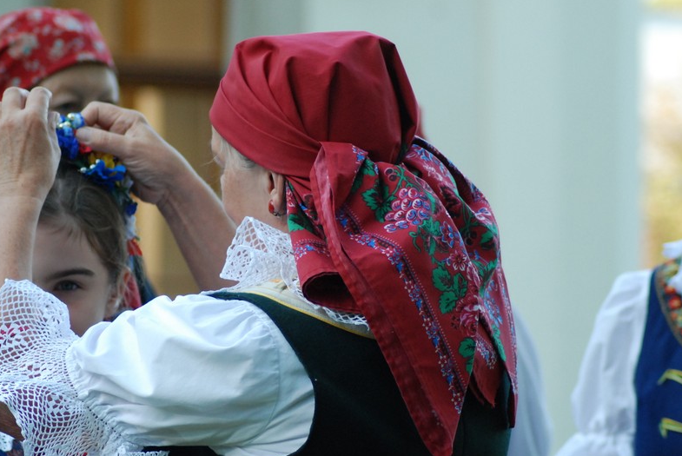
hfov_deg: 9.7
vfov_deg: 6.5
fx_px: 4001
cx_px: 294
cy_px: 239
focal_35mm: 211
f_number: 4.5
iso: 800
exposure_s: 1/320
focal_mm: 112
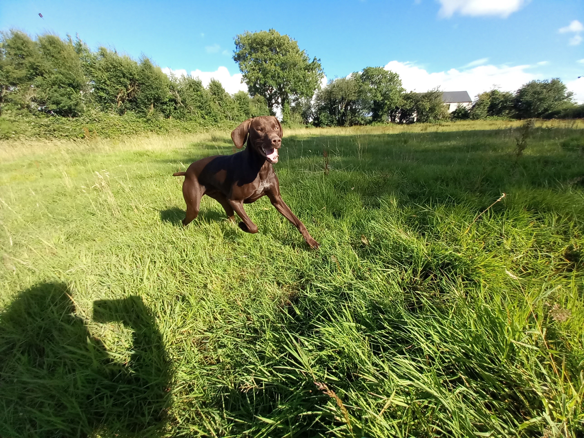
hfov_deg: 106.2
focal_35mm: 13
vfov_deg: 89.9
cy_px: 219
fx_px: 219
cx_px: 292
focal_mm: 1.13
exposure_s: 1/470
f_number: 2.2
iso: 50
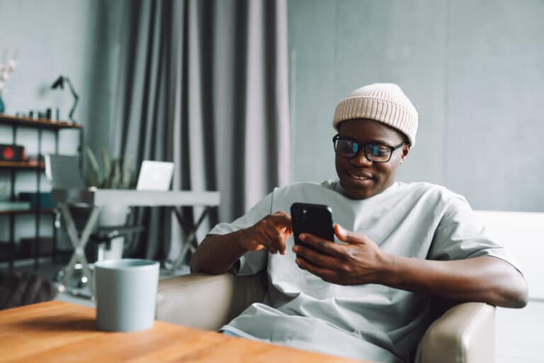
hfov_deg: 54.4
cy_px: 182
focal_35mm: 35
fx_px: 529
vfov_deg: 37.9
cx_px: 272
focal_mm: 35
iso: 800
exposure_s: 1/200
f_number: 2.2
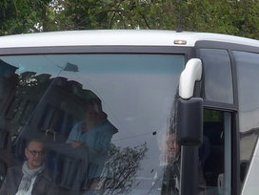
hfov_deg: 9.2
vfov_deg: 6.9
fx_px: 1616
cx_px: 106
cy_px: 90
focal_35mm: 216
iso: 80
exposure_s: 1/125
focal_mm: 10.1
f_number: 3.2
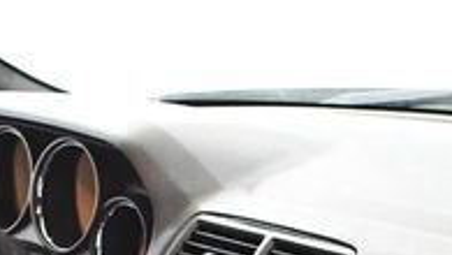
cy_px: 418
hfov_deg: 17.2
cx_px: 313
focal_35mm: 124
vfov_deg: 9.4
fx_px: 1487
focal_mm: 18
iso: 3200
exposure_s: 1/80
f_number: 3.5
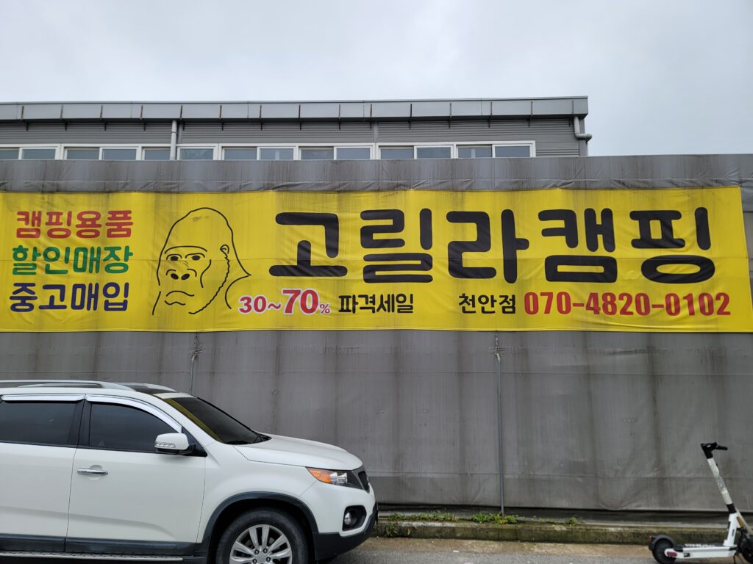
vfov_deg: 54.9
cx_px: 376
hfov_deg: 69.4
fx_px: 544
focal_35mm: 25
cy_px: 282
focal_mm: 7
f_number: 1.8
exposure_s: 1/878
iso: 20
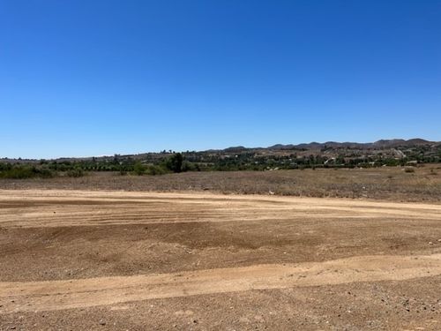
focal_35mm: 26
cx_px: 220
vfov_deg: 53.1
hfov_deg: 67.3
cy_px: 166
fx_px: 331
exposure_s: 1/5319
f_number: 1.6
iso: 50
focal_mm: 5.1
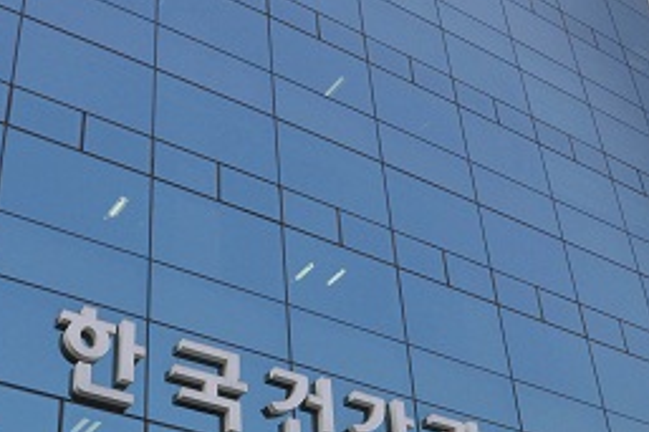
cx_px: 194
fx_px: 1009
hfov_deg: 35.2
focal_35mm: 56
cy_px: 296
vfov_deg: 24.0
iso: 200
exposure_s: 1/160
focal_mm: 16
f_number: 13
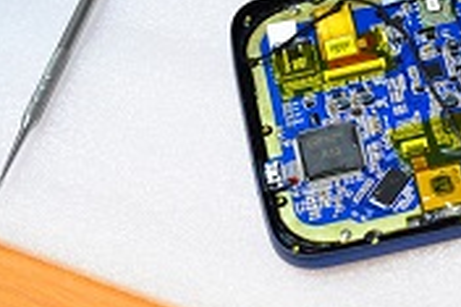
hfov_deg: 11.6
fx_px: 2252
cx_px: 411
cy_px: 68
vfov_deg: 7.8
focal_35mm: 176
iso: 800
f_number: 3.5
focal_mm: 46
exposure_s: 1/50
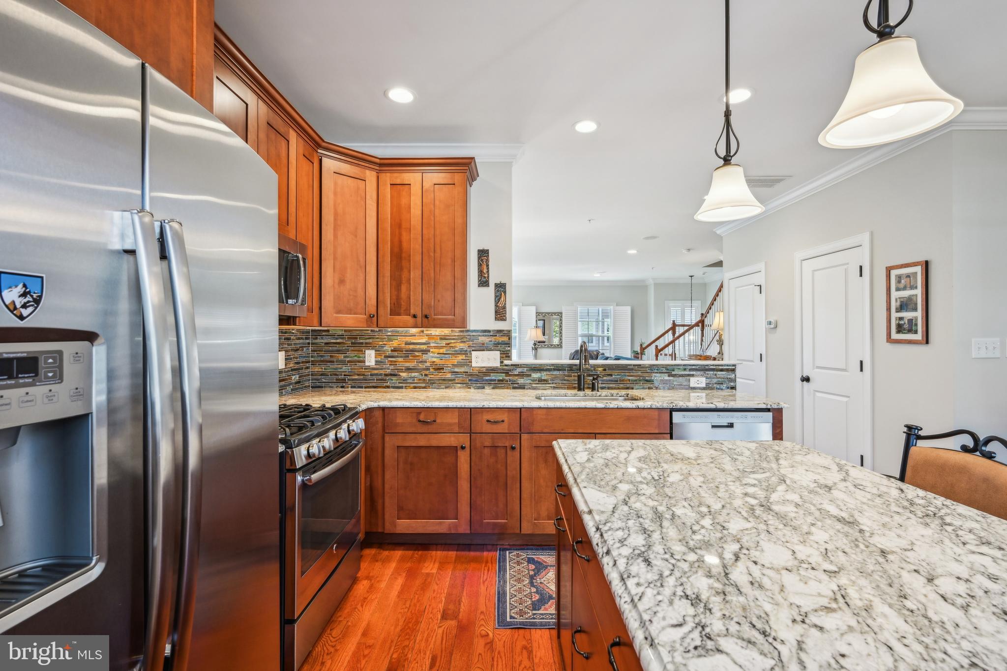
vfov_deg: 73.7
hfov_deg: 96.7
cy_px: 336
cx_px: 504
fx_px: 447
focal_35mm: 16
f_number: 8
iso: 800
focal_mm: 16
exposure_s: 1/80
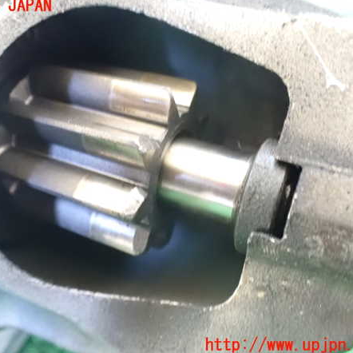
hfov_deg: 45.9
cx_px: 146
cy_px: 176
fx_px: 415
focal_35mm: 36
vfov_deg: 46.0
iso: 1600
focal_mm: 5.4
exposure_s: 1/15
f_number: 2.3
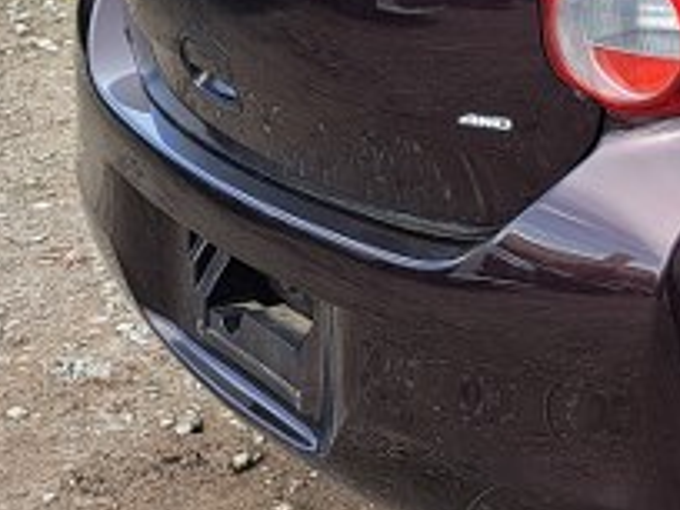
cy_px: -10
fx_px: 1847
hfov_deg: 18.9
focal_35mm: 94
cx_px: 950
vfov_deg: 15.4
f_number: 1.8
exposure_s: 1/575
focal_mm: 5.23
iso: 50
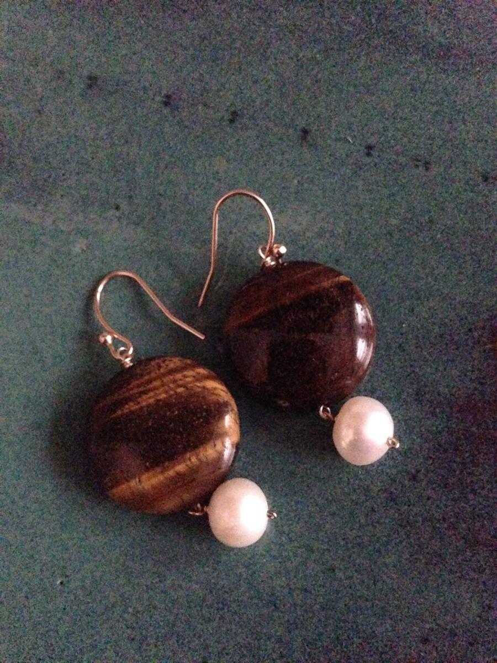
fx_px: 632
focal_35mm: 33
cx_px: 248
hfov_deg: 42.9
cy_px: 332
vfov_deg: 55.4
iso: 3200
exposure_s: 1/15
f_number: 2.4
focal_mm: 4.12
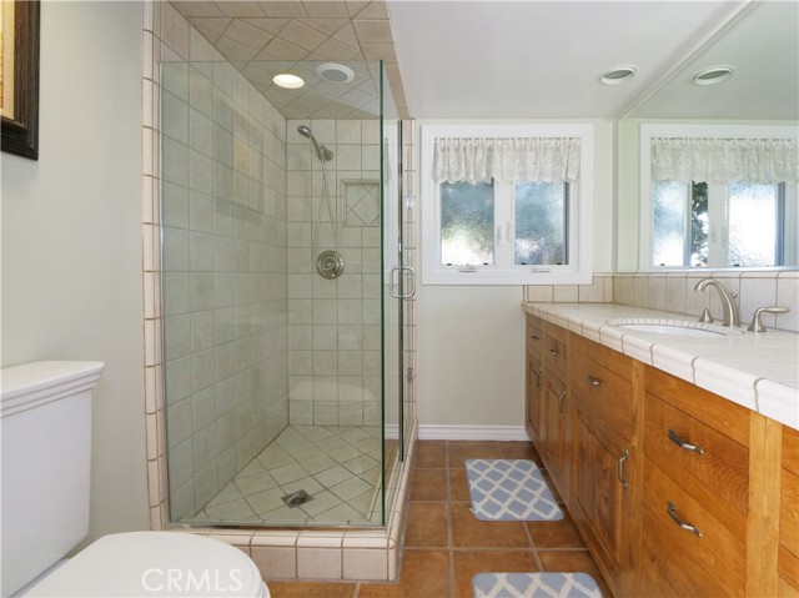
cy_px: 299
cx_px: 400
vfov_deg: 78.0
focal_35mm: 16
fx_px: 369
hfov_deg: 94.5
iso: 1000
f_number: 8
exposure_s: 1/20
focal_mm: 8
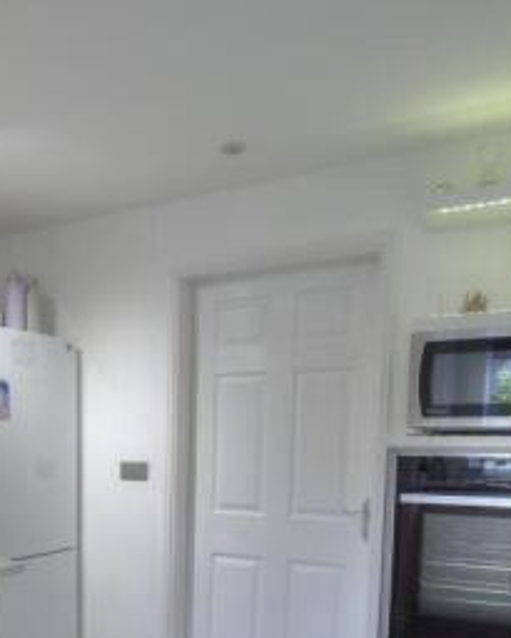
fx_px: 680
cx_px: 86
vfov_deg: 47.8
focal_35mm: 36
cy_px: 500
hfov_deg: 39.2
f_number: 8
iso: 400
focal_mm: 10
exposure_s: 1/13
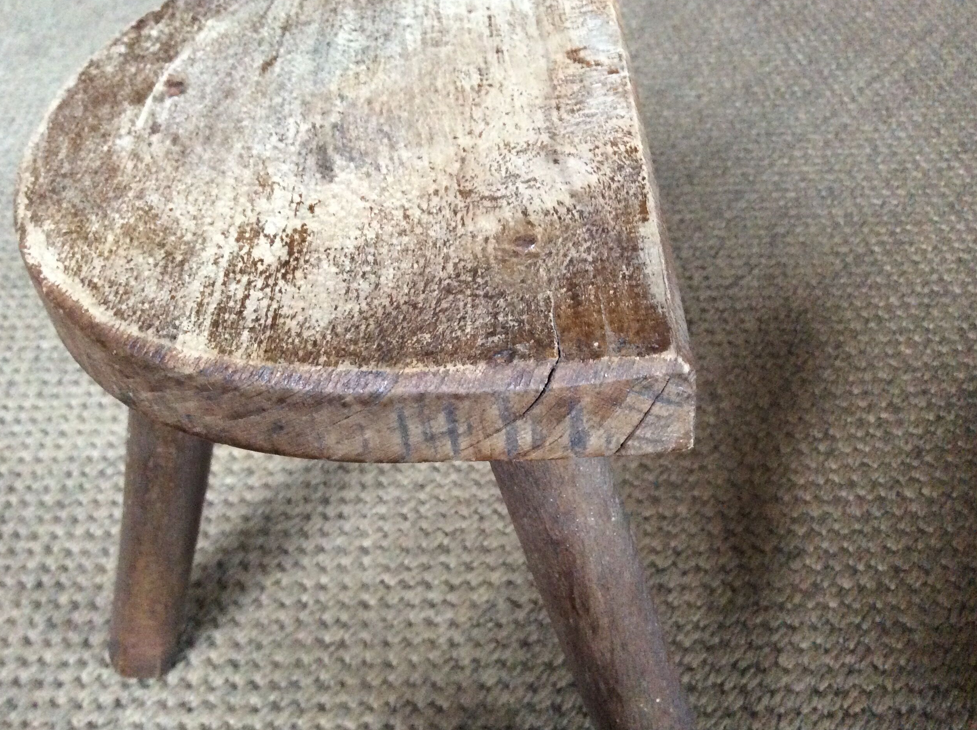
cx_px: 482
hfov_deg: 55.4
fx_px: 930
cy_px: 365
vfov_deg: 42.8
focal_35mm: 33
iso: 320
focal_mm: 3.3
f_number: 2.4
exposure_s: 1/17
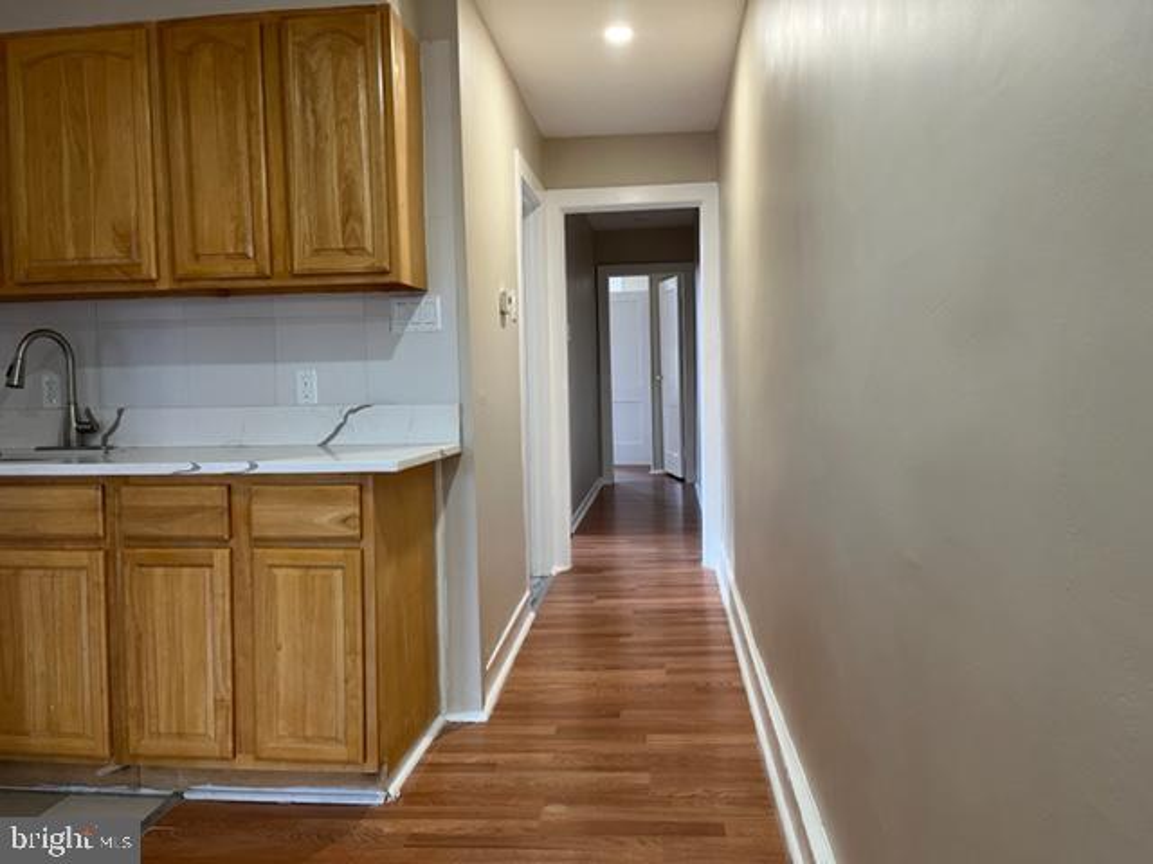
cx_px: 576
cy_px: 432
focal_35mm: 26
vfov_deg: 53.1
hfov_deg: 67.3
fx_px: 866
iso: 125
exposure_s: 1/60
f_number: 1.6
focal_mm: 5.1
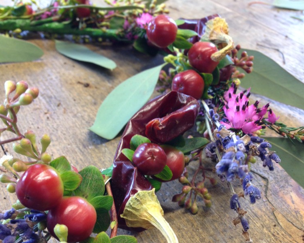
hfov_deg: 42.0
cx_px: 152
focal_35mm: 44
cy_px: 195
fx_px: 396
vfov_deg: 33.2
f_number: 2.4
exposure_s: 1/20
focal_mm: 4.12
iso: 64
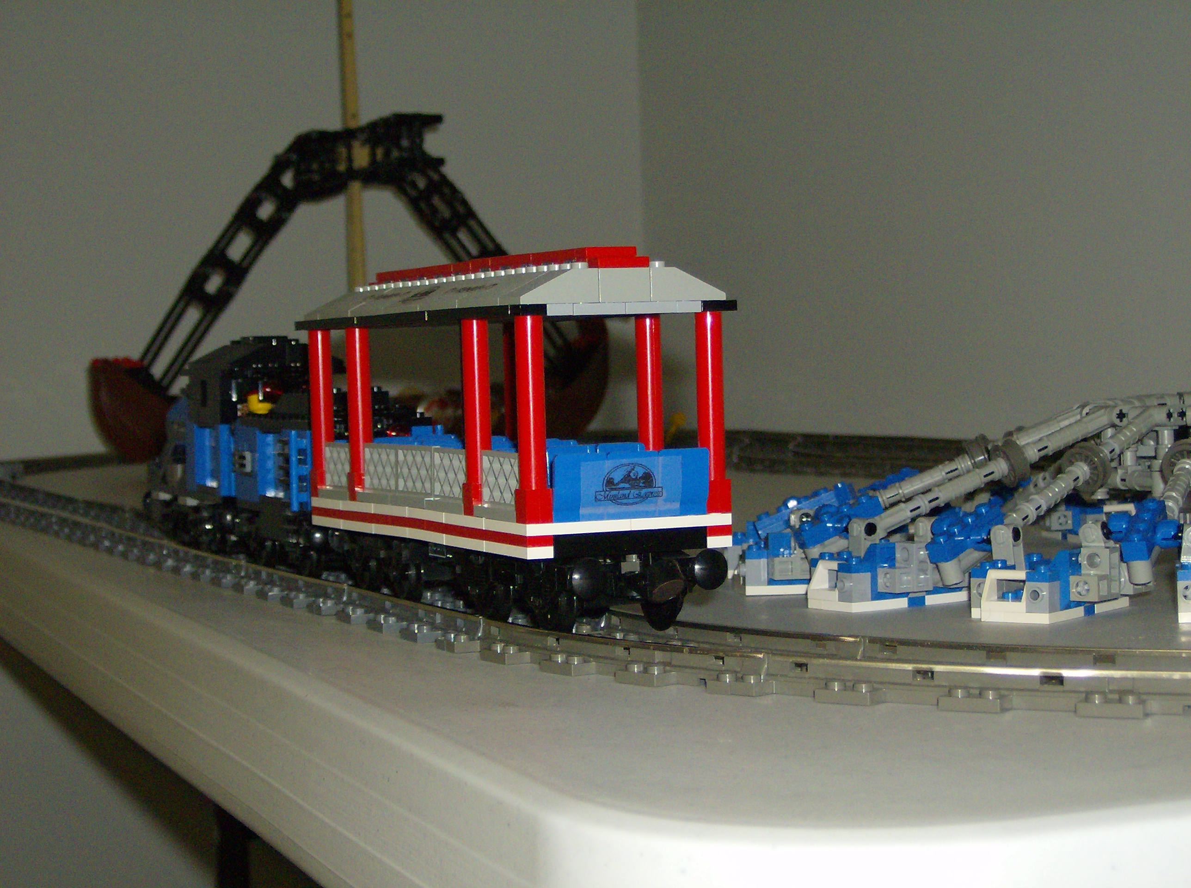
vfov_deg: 20.9
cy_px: 444
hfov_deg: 27.8
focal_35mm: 70
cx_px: 596
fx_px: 2403
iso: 200
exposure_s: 1/91.3
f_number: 3.7
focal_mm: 11.6
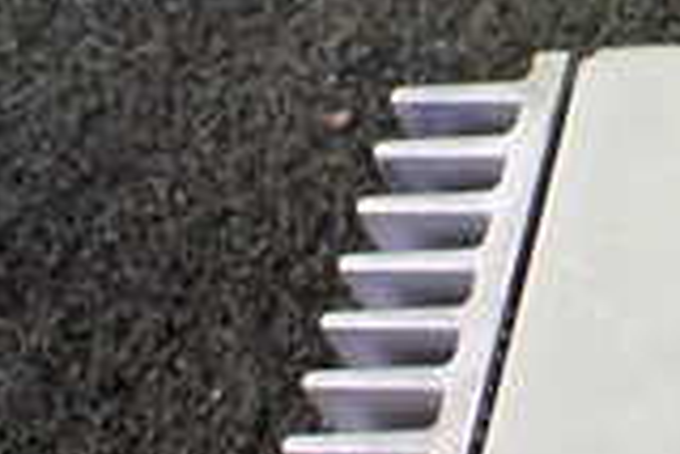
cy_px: 153
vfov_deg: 11.7
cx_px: 1190
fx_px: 2212
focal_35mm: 117
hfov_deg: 15.3
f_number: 2.3
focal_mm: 5.4
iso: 160
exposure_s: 1/125
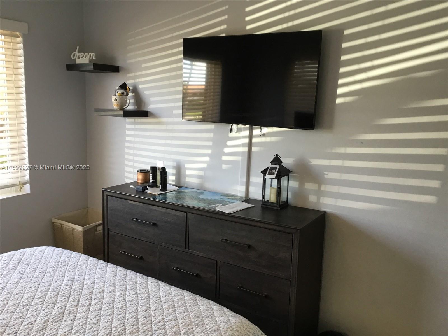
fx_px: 401
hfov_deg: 58.4
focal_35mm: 31
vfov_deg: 45.4
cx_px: 224
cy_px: 168
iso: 64
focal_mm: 3.3
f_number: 2.4
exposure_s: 1/30
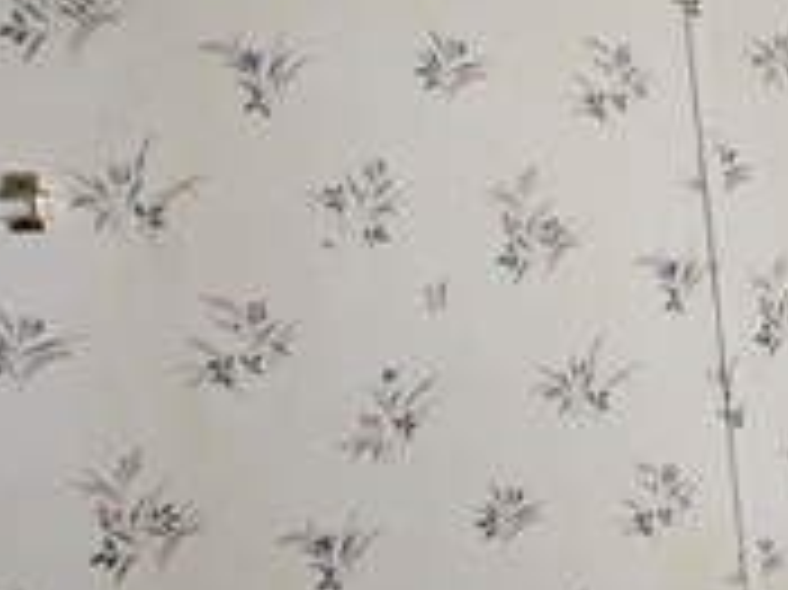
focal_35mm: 84
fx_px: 1911
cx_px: 1351
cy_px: 500
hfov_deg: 18.8
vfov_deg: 17.4
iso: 640
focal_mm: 5.4
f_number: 1.8
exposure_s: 1/40
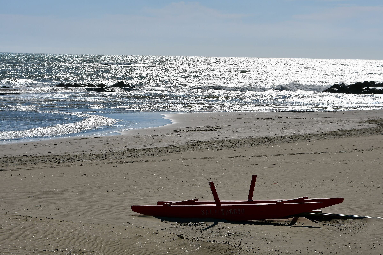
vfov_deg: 13.4
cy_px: 128
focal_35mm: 102
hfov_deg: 20.0
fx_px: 1085
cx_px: 192
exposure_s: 1/500
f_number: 11
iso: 100
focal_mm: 68
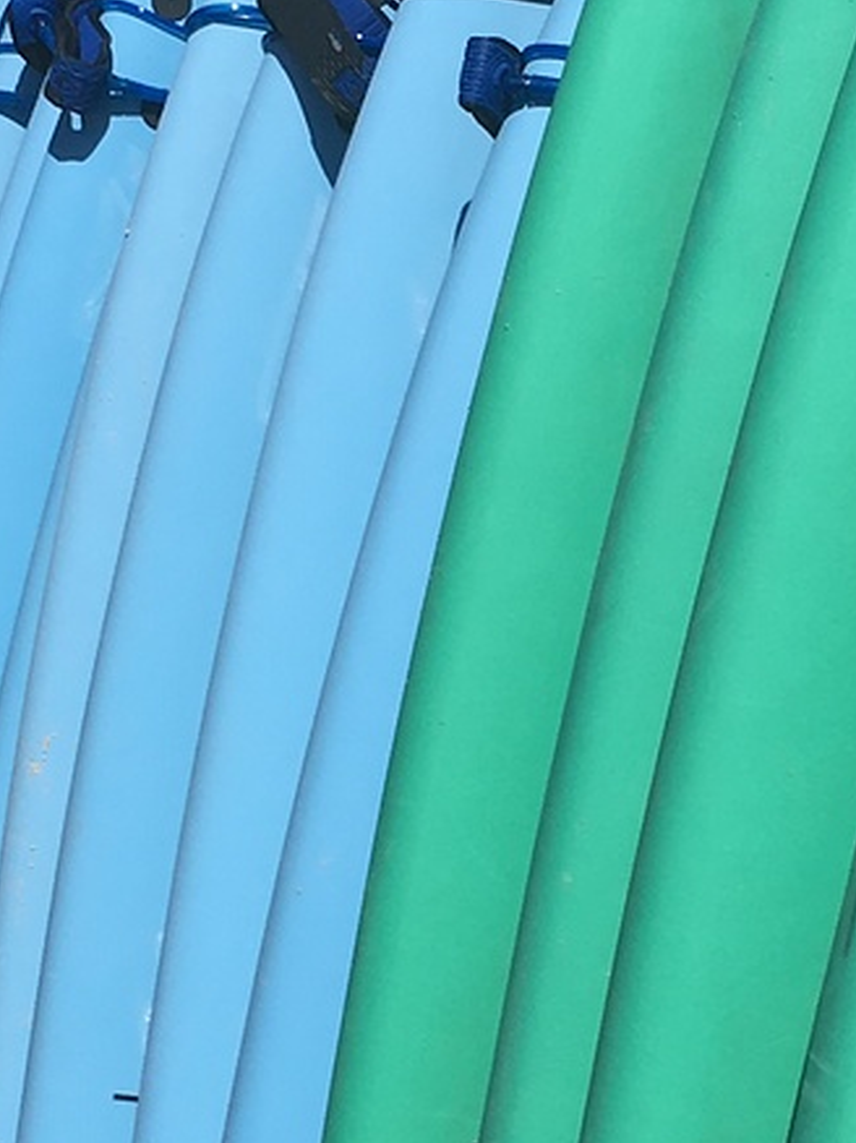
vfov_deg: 18.5
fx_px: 3498
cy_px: 736
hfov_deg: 13.9
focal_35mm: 106
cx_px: 598
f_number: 2.2
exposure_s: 1/2959
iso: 25
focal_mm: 4.15
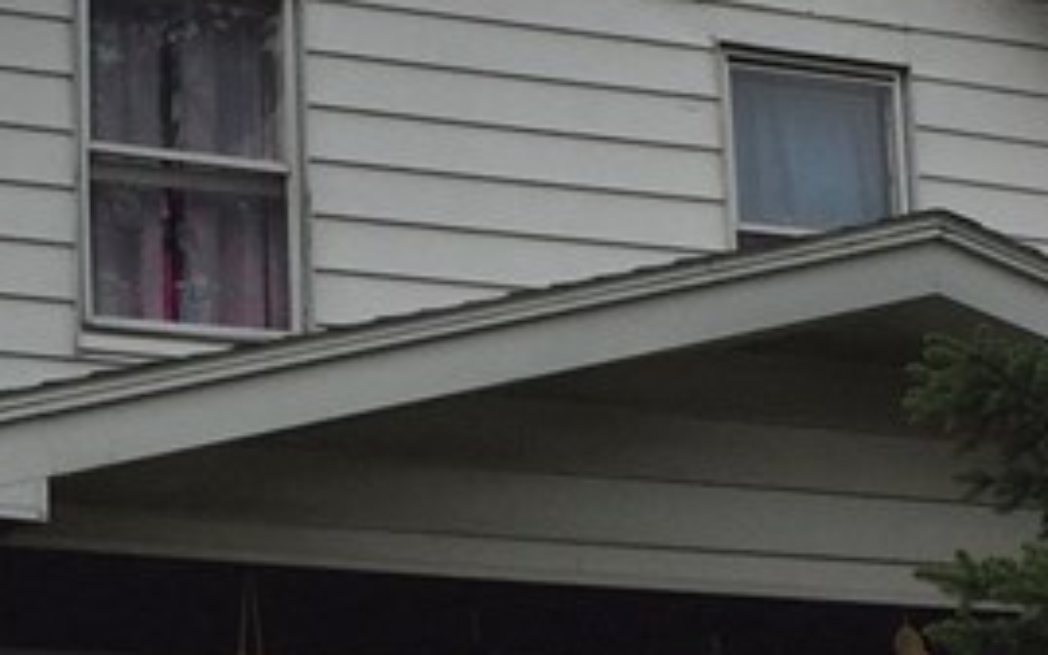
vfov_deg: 11.1
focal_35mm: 117
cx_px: 390
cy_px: 643
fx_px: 3341
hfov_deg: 17.8
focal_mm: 4.15
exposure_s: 1/2475
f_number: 2.2
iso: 32
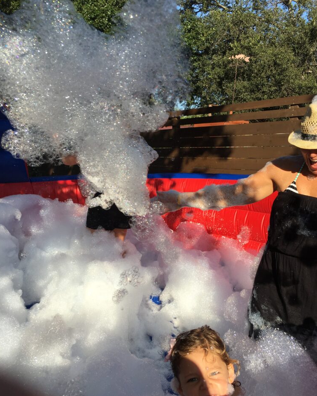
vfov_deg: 57.2
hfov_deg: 47.1
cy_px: 201
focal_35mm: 31
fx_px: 364
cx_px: 161
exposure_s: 1/1148
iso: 25
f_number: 2.2
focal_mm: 4.15
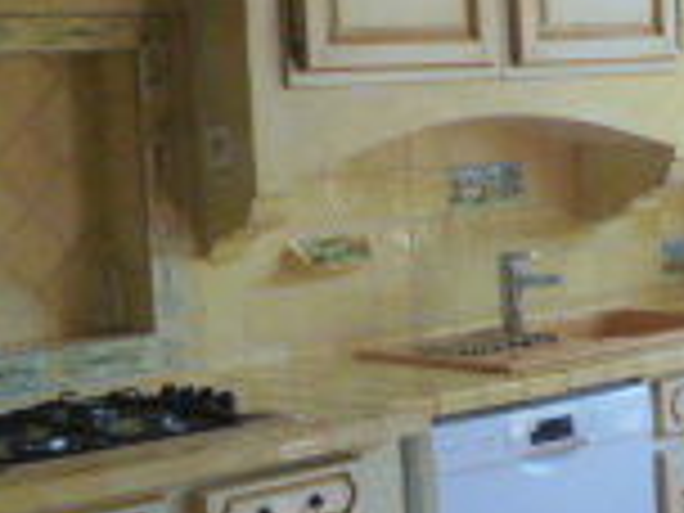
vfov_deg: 14.1
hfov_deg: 17.9
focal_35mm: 105
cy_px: 270
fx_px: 2075
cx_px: 783
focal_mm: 4.1
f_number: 3.3
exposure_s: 1/30
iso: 320
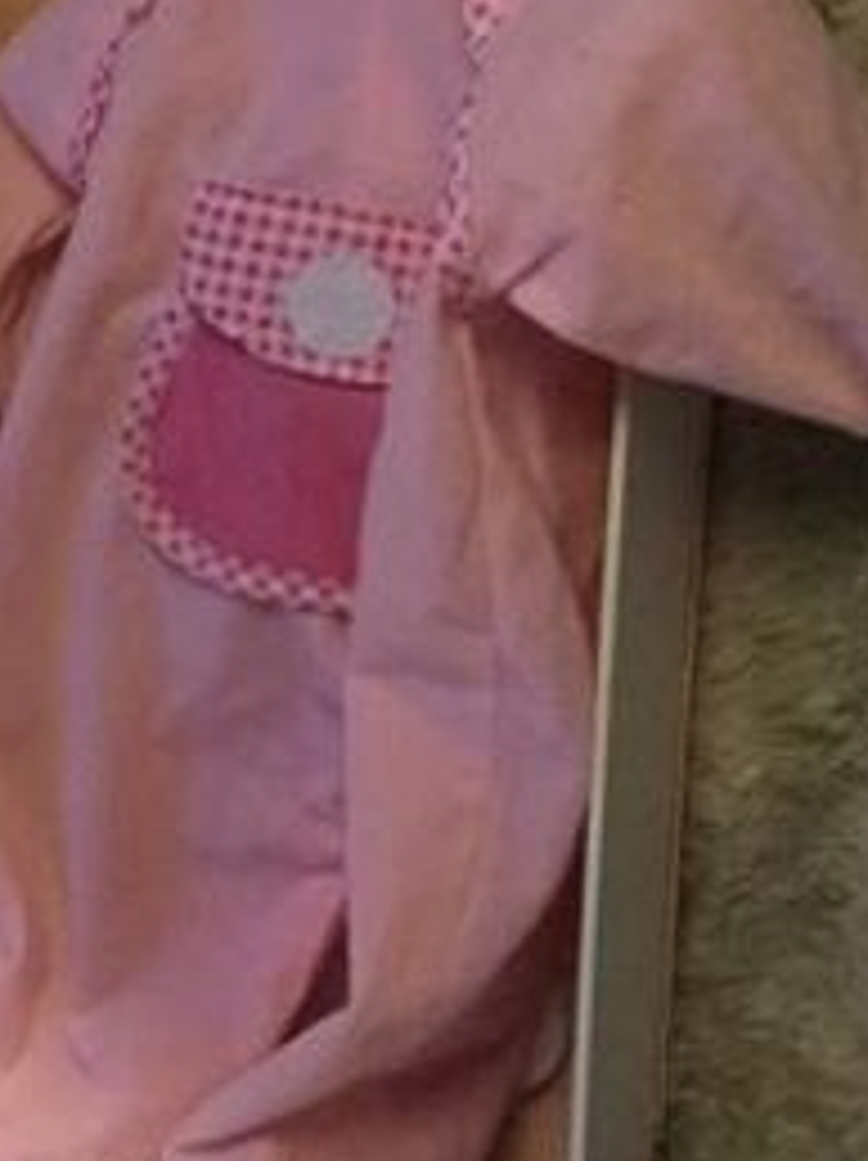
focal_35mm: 77
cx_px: 31
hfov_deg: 18.7
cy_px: 468
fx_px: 2579
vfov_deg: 25.3
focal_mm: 3.3
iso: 250
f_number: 2.4
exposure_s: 1/17
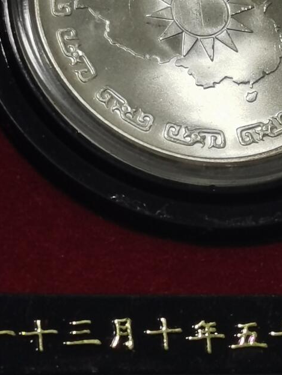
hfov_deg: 7.7
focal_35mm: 193
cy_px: 40
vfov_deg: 10.2
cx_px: 203
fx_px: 2096
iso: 50
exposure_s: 1/186
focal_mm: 5.58
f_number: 1.8
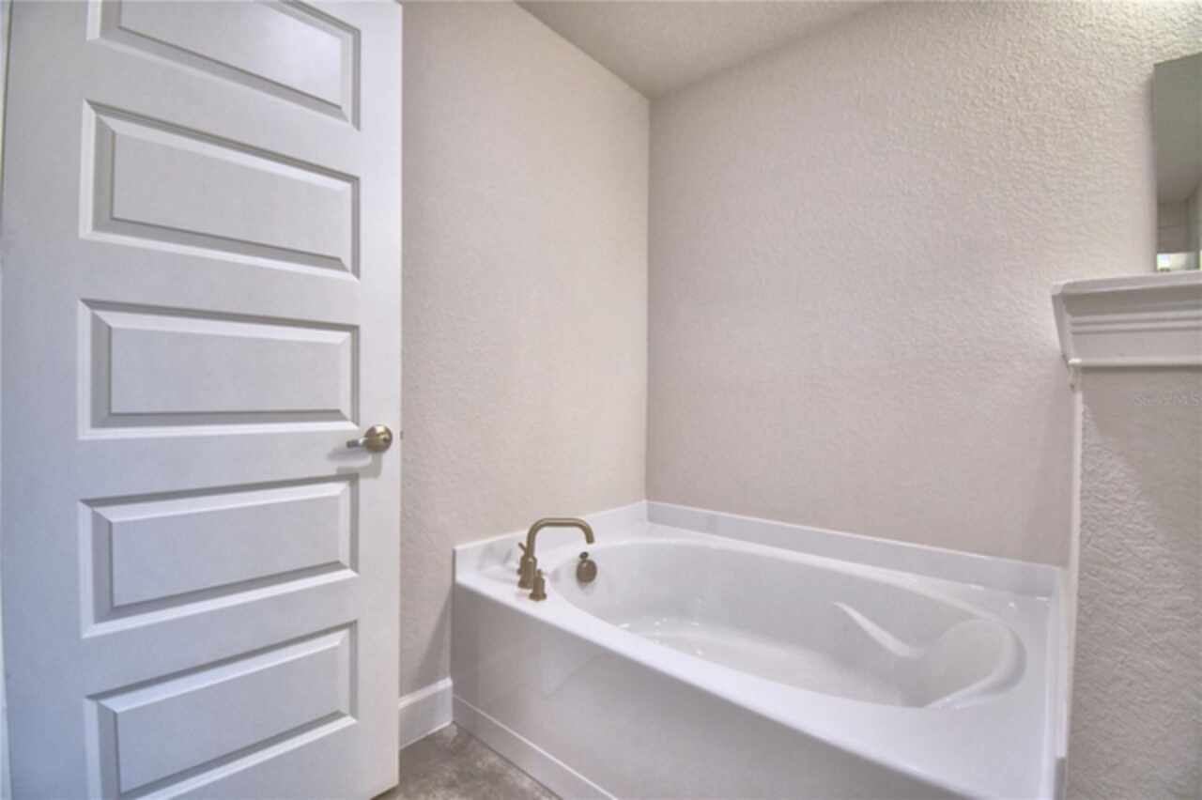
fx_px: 501
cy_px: 400
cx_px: 601
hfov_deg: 100.4
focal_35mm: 15
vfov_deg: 77.3
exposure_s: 1/80
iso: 400
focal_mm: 10
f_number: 4.5
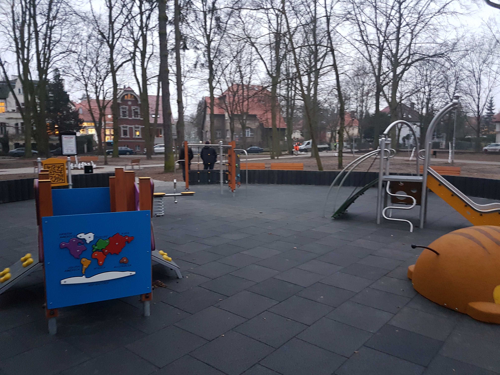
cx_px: 250
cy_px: 188
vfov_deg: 53.1
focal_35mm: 26
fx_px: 376
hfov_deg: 67.3
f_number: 1.7
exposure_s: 1/10
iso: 250
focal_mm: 4.2
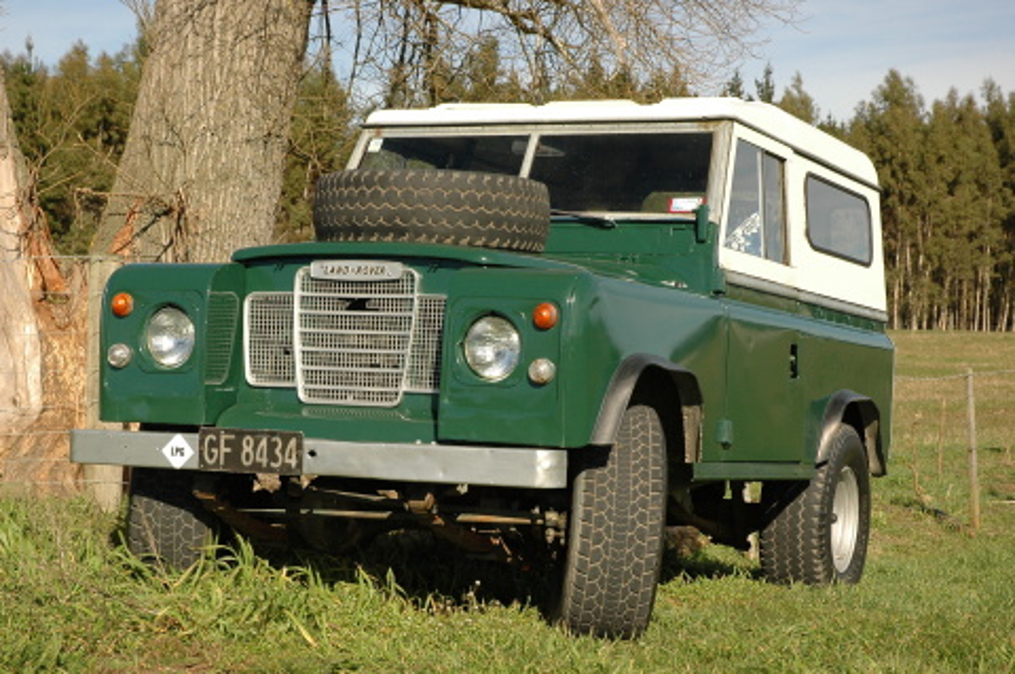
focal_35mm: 72
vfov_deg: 18.9
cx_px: 508
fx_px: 2028
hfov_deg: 28.1
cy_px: 337
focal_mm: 48
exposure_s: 1/800
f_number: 8
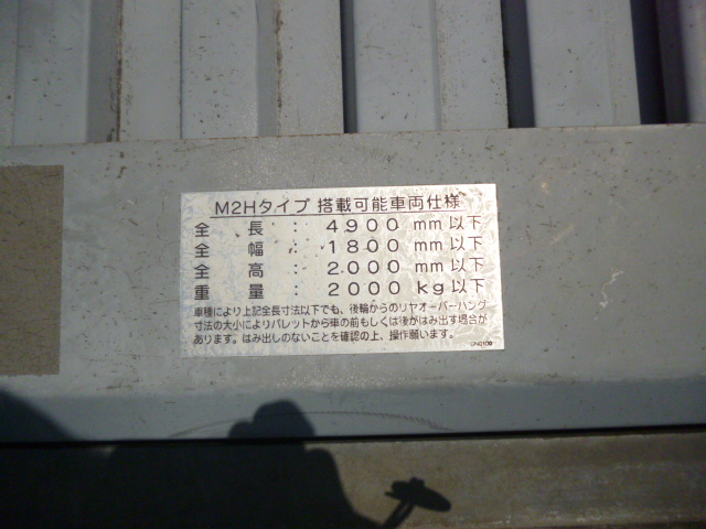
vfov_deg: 49.7
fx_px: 571
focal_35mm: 28
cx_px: 353
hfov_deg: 63.4
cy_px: 264
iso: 400
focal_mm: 5
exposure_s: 1/1600
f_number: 9
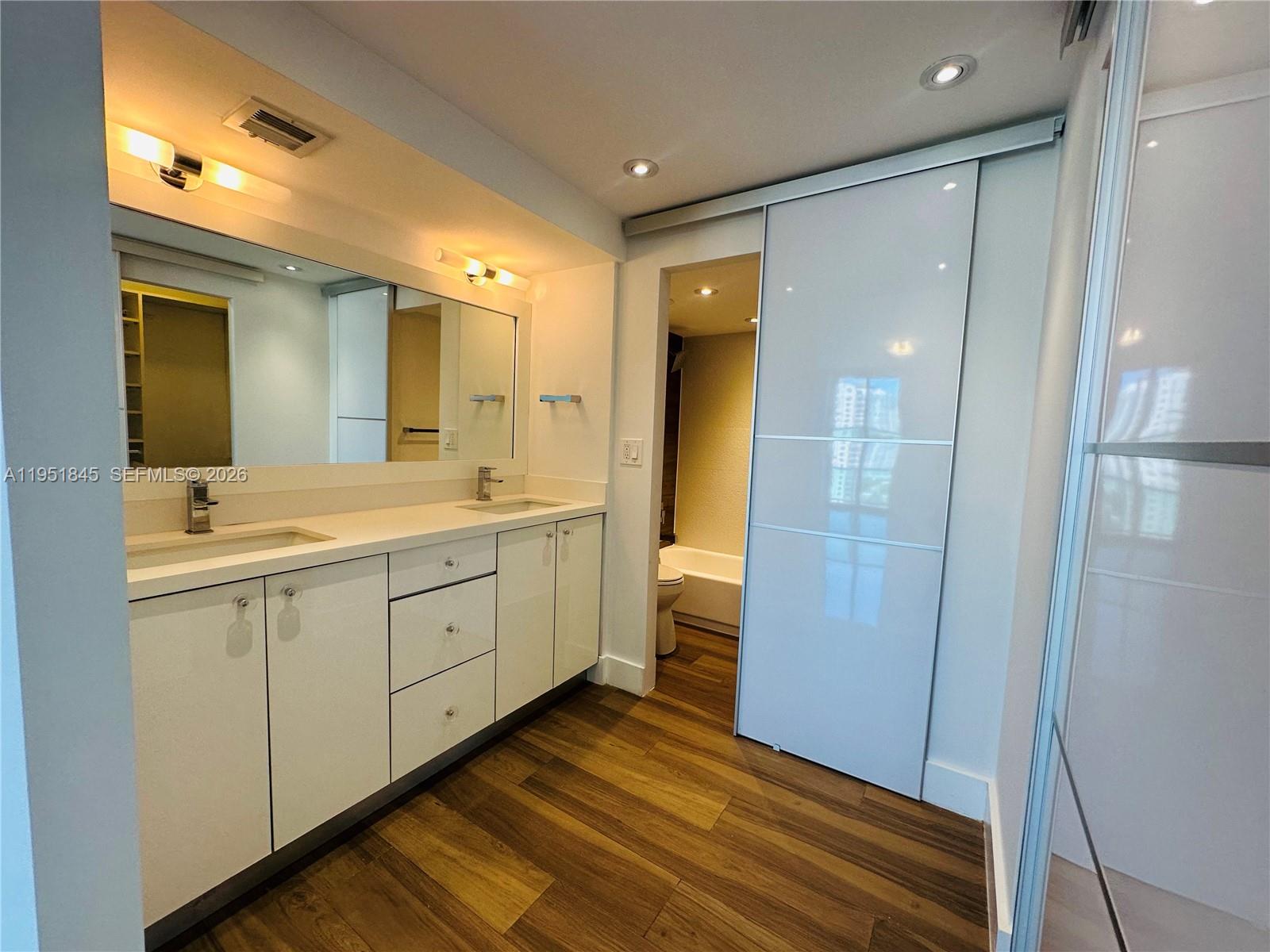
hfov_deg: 102.1
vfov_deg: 85.7
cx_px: 635
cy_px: 476
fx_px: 514
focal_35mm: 14
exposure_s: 1/120
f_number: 2.2
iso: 125
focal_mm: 2.22
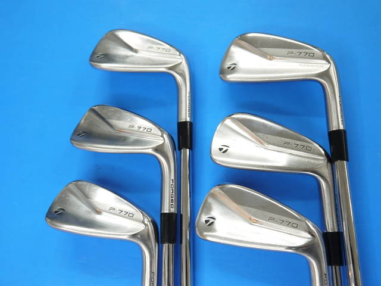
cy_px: 143
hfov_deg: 49.0
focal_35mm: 38
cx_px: 190
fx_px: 418
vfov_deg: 37.7
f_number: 4.2
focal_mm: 19
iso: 200
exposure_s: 1/60
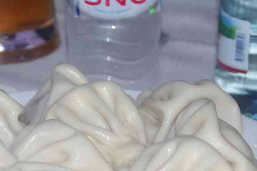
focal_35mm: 203
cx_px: 59
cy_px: 120
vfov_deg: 6.8
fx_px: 1449
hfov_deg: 10.1
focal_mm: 77.5
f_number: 8
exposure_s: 1/125
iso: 1600
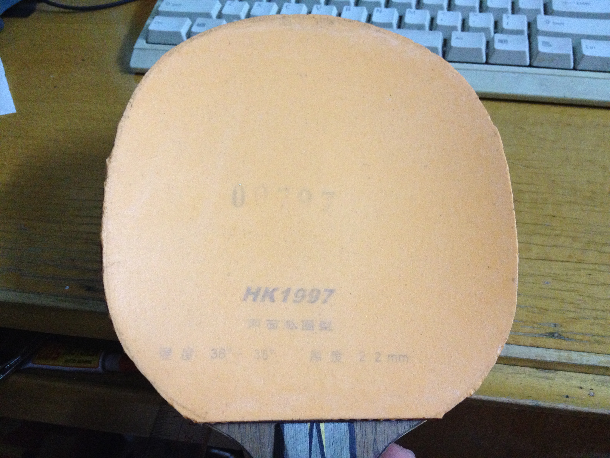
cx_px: 305
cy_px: 229
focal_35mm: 35
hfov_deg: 52.6
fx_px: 617
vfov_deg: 40.7
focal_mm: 4.28
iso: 320
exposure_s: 1/20
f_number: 2.4
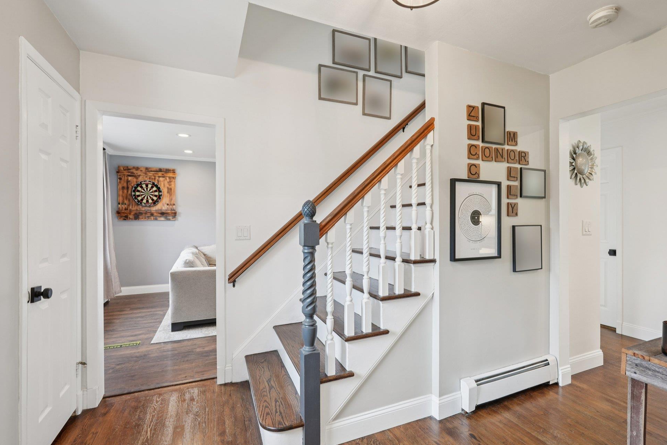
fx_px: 315
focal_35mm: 17
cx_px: 352
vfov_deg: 70.4
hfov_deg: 93.2
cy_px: 225
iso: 400
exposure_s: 1/13
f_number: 9
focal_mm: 16
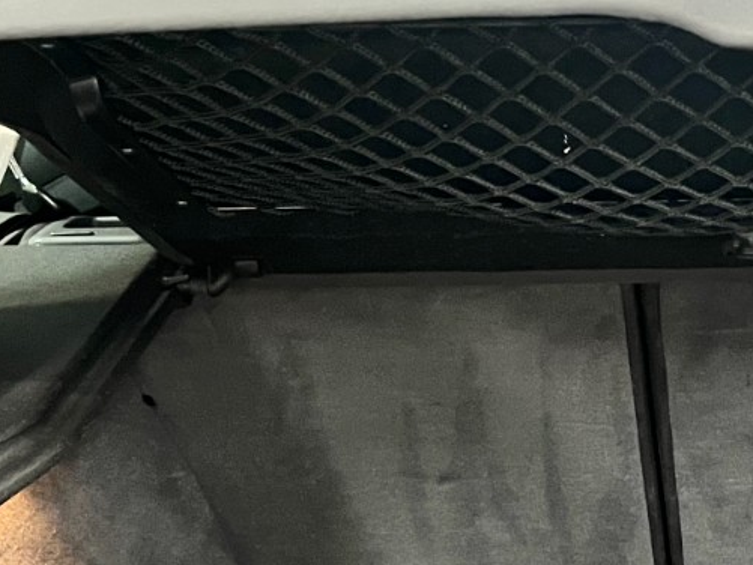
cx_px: 827
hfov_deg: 22.3
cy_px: 625
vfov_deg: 17.2
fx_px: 1806
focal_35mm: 83
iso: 500
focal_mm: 5.1
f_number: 1.6
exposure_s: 1/25
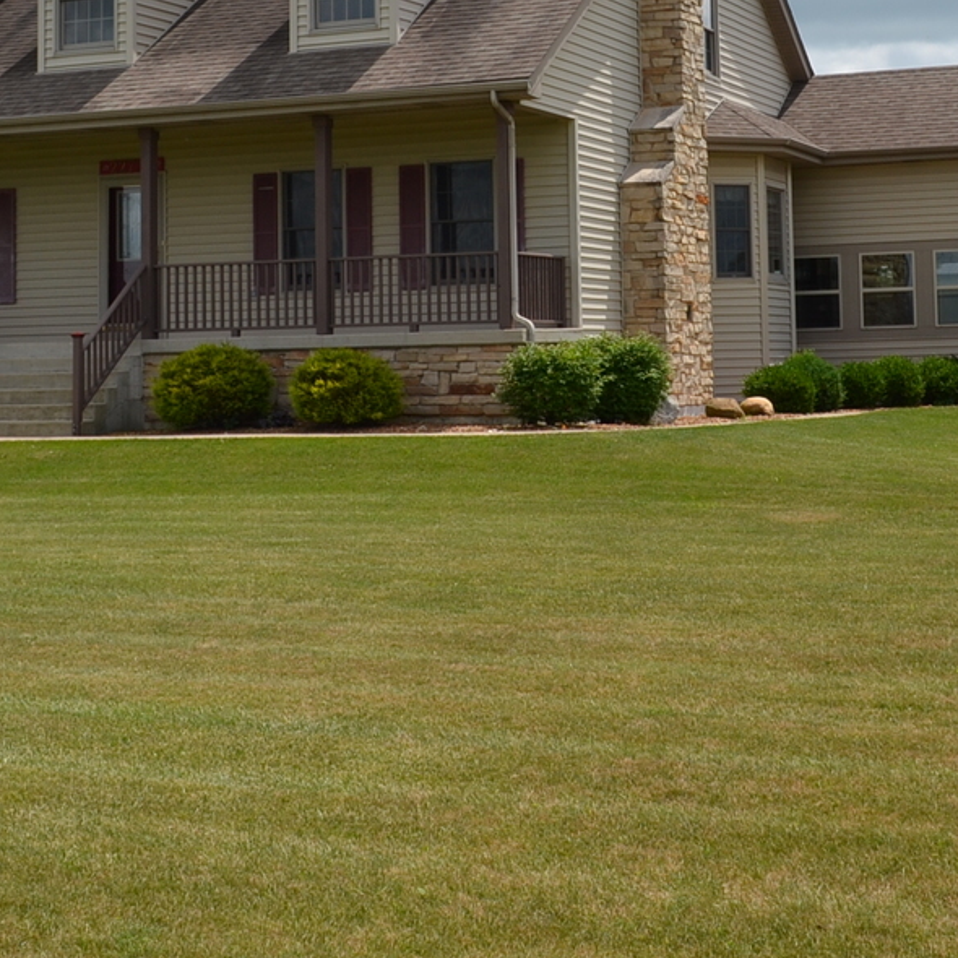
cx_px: 617
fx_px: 2192
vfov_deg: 24.1
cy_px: 136
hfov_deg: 24.6
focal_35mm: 70
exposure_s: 1/320
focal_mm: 20
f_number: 9
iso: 100
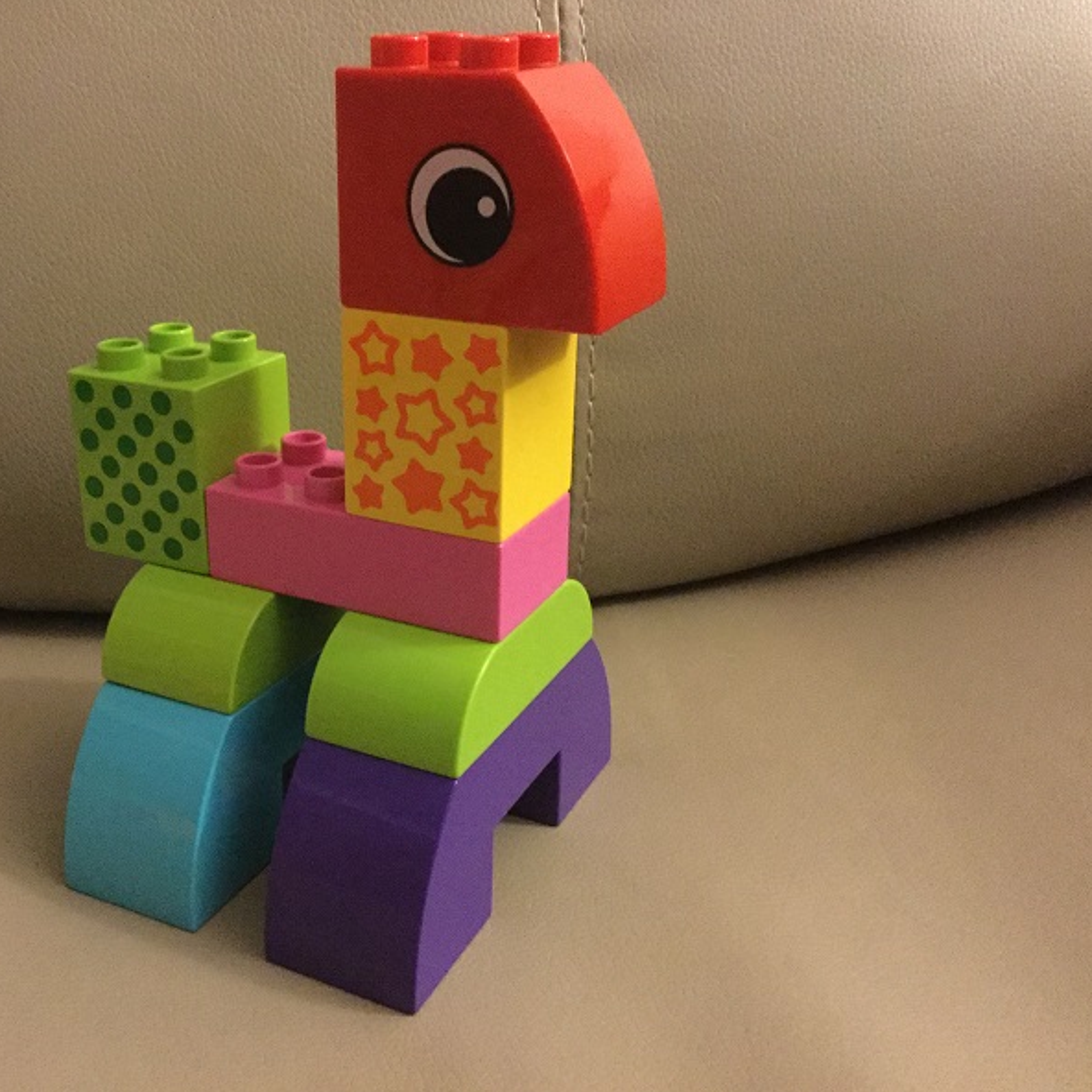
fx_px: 1321
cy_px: 544
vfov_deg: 44.9
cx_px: 404
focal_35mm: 37
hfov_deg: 44.5
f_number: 2.4
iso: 800
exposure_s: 1/15
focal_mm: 3.3
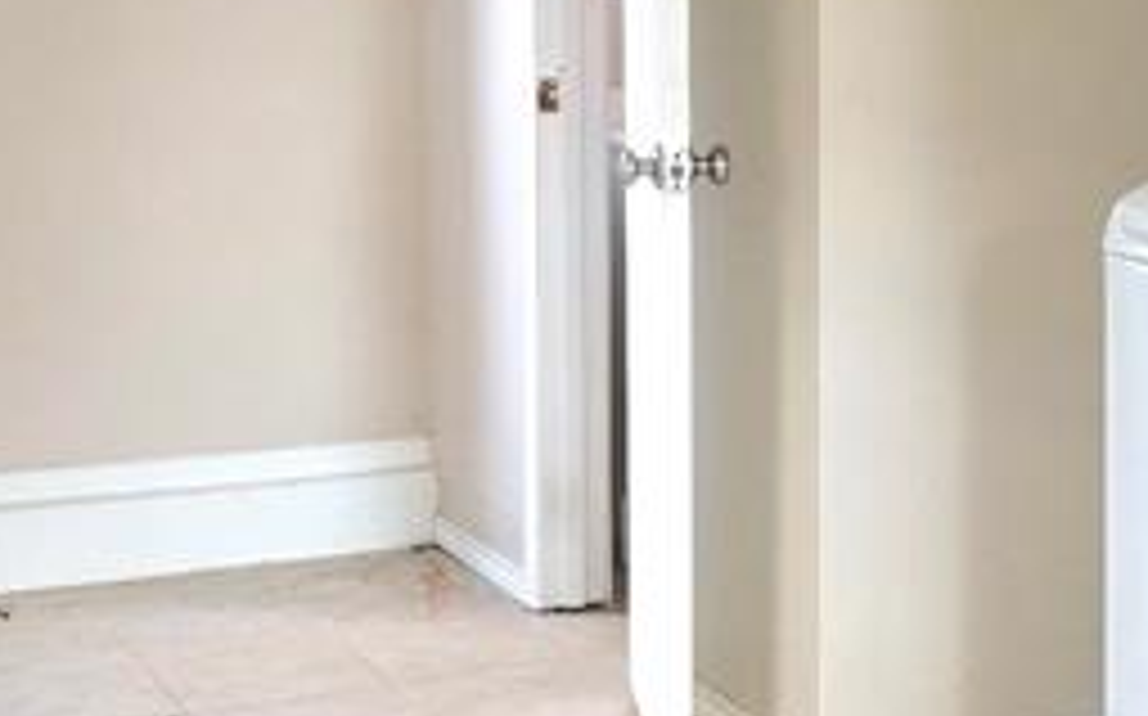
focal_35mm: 98
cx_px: 1053
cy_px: 153
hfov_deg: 20.7
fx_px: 3064
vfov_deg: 13.3
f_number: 1.7
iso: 125
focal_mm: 6.3
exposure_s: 1/24
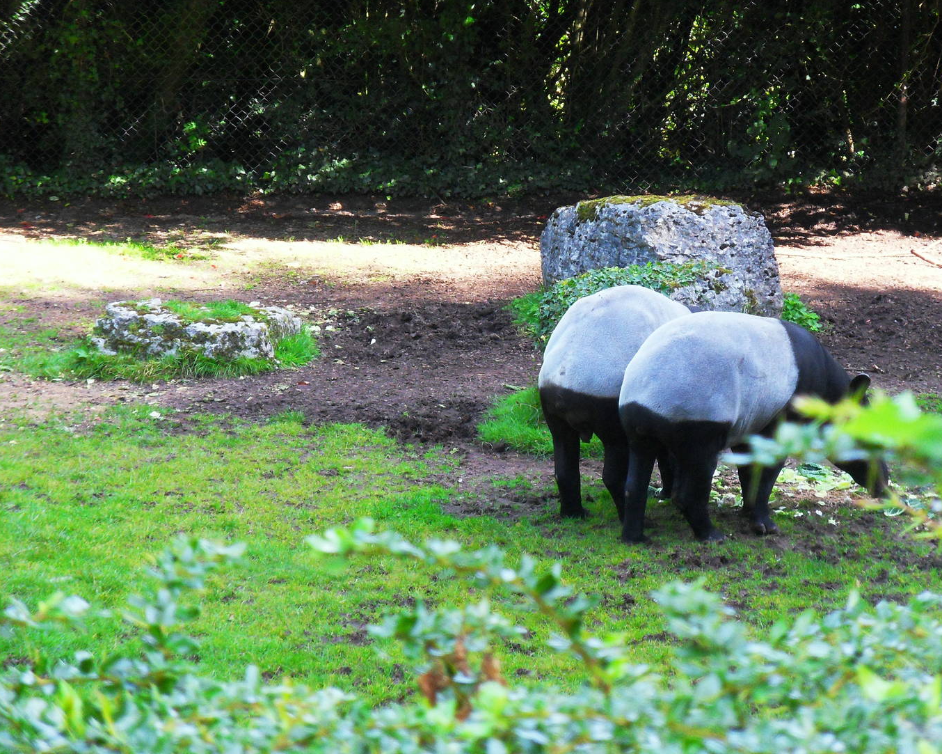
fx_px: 4405
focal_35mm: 158
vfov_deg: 9.8
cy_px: 364
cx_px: 516
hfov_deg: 12.2
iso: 200
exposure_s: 1/90
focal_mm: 24.9
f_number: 5.2
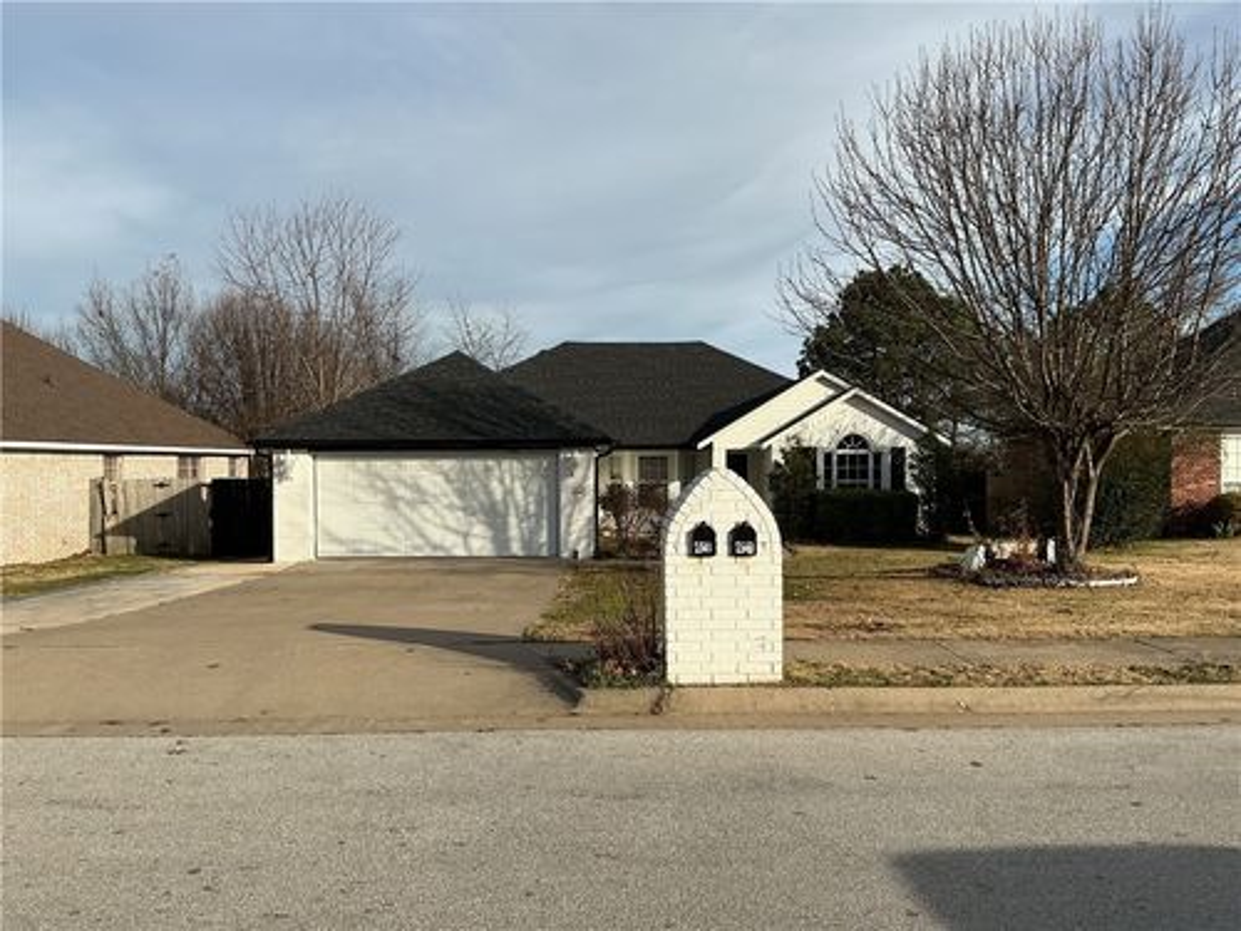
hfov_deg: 61.7
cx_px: 620
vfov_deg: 48.2
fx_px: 1040
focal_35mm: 29
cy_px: 466
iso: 25
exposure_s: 1/2227
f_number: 1.8
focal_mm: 3
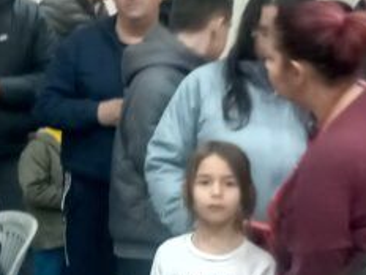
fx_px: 1258
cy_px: 196
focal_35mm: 119
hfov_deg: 16.5
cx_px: 85
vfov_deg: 12.4
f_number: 1.8
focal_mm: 4
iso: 640
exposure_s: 1/20
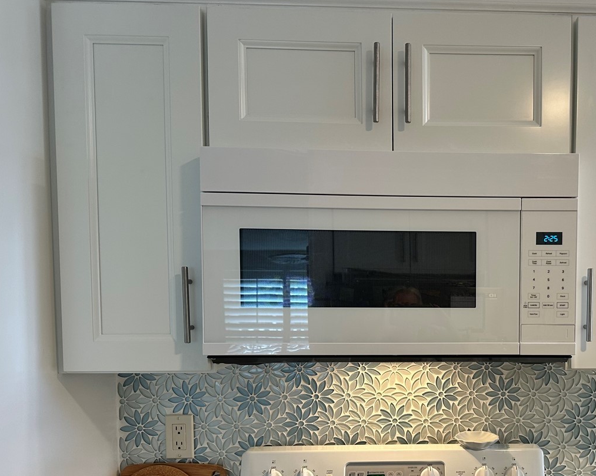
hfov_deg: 47.4
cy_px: 340
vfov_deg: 39.3
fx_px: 653
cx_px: 441
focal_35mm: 37
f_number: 1.78
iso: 125
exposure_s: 1/120
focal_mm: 6.86
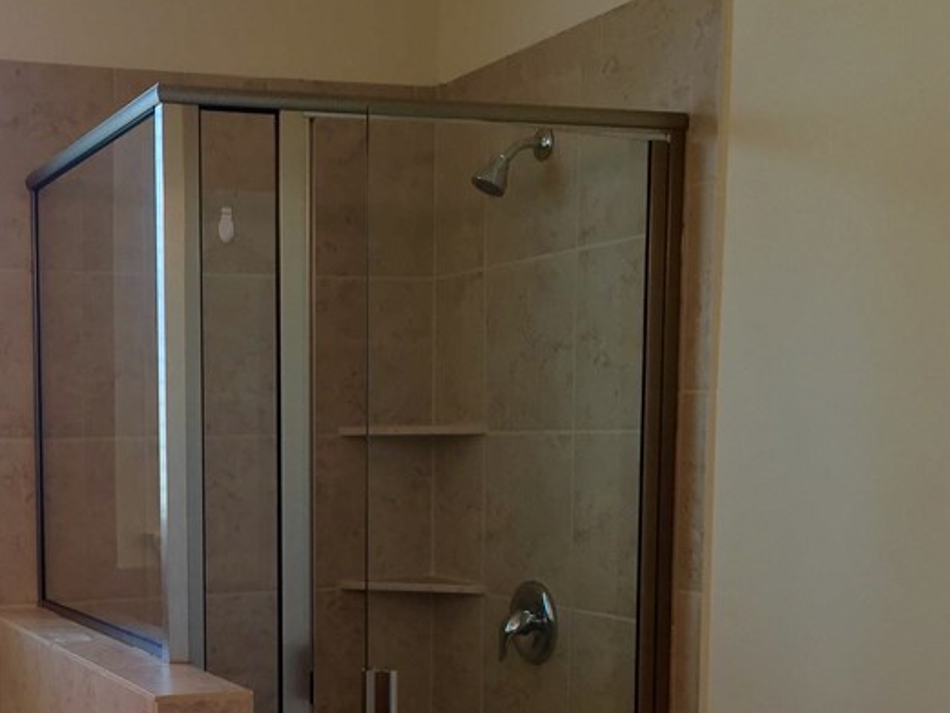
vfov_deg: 25.0
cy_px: 622
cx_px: 184
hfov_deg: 32.8
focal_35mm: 57
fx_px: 1565
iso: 32
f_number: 2.2
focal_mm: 4.15
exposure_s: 1/60
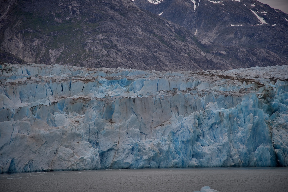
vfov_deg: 11.4
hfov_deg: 17.1
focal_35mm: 120
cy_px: 96
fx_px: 960
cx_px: 144
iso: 100
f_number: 5
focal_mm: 120
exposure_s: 1/250
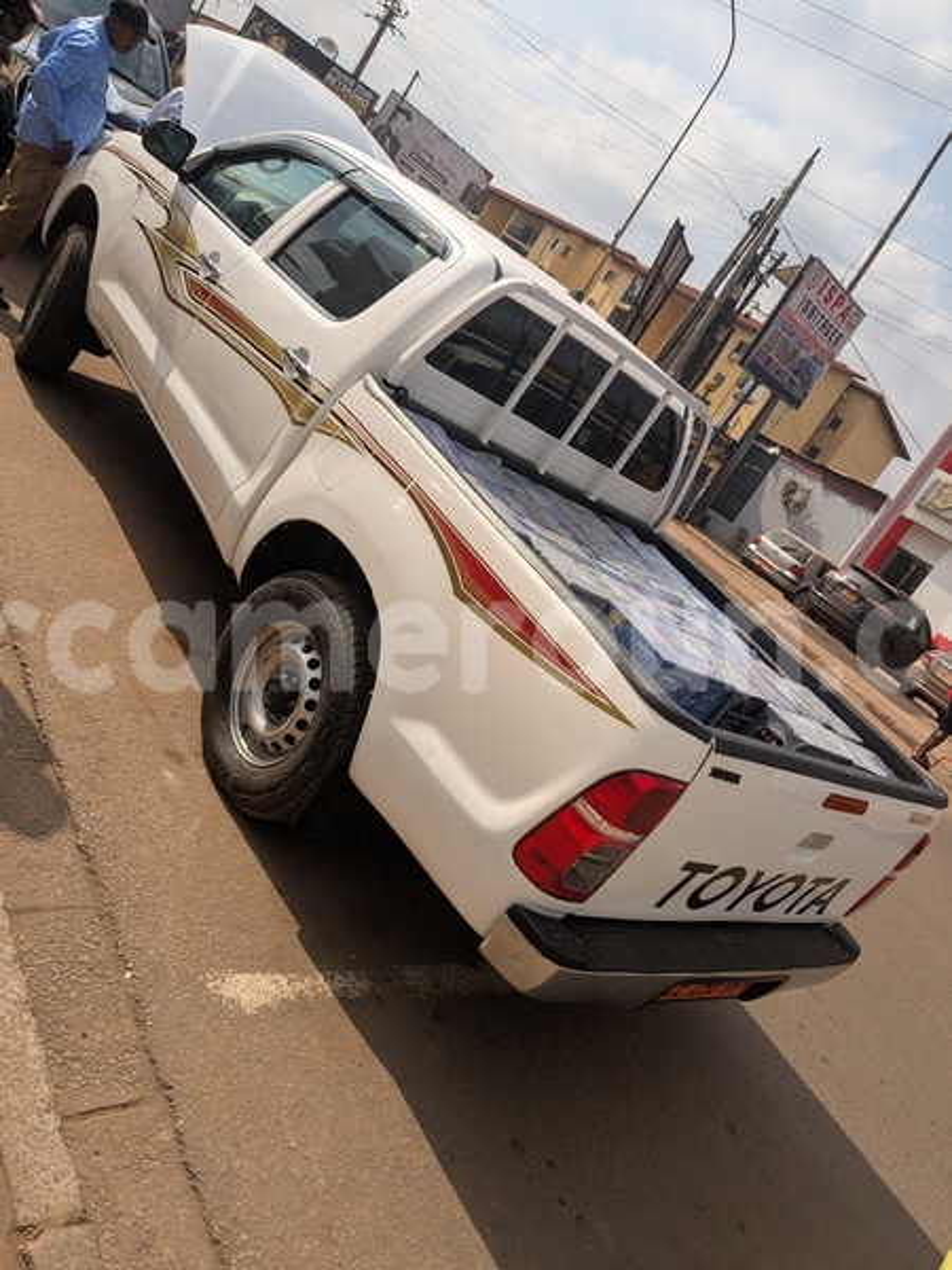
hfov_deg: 51.4
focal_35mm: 27
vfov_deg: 65.3
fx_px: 990
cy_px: 635
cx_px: 476
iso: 62
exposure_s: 1/4673
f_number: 1.73
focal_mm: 4.38
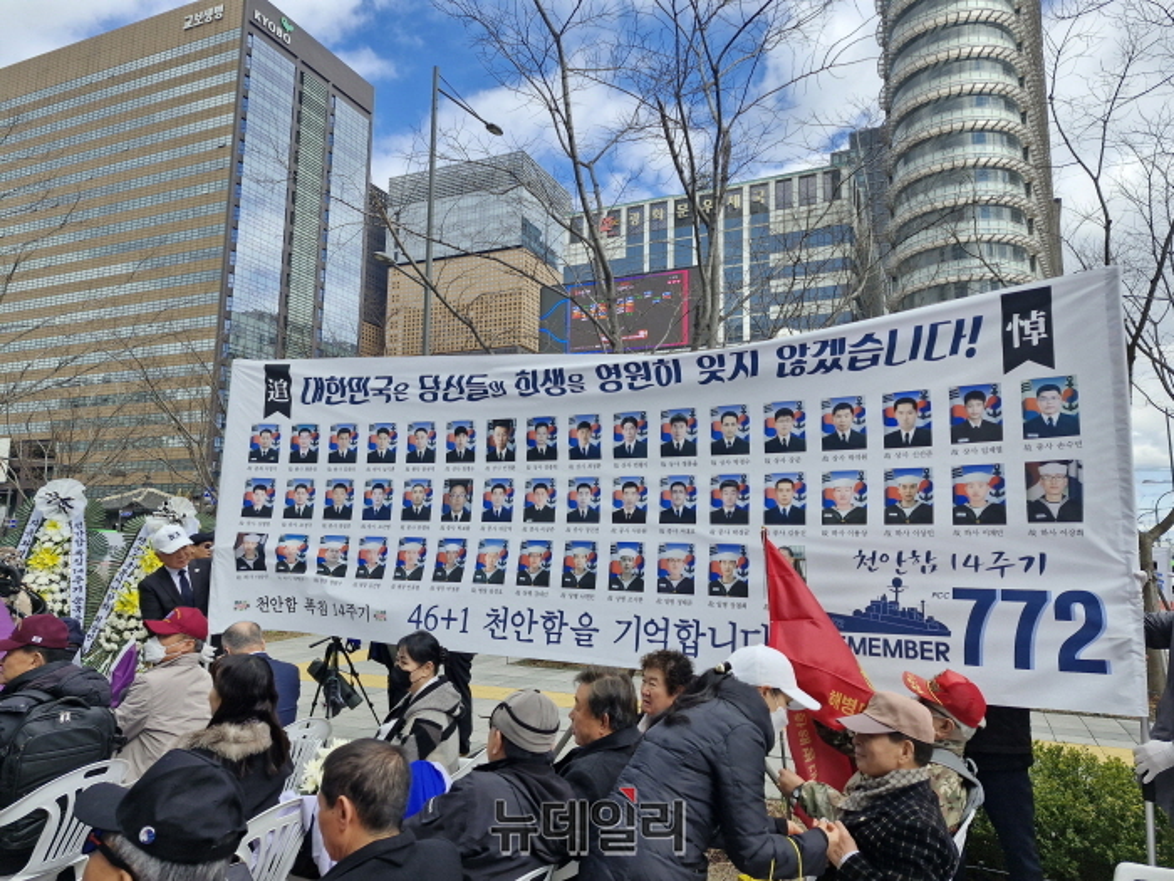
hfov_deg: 73.9
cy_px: 440
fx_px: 780
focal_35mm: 23
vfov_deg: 58.9
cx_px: 587
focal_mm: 5.54
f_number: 1.8
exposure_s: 1/1100
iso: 50
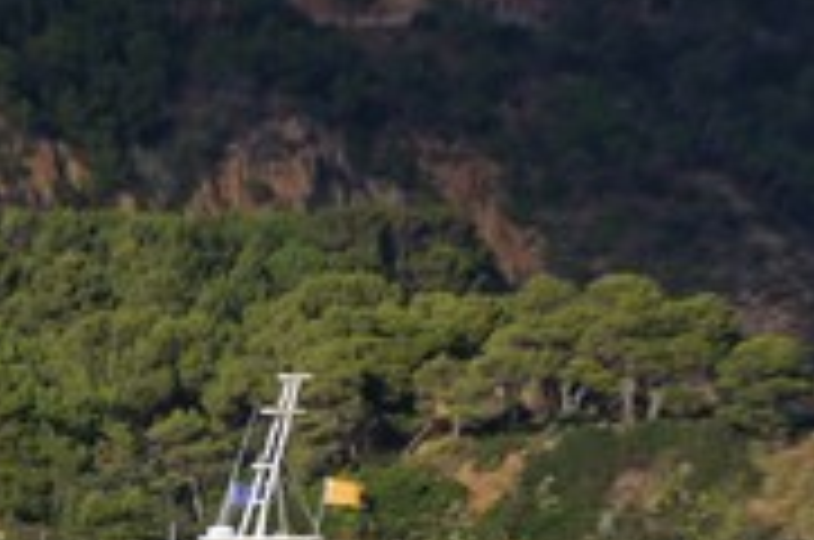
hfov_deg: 4.2
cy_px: 578
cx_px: 198
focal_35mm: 496
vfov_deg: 2.8
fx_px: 11195
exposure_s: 1/250
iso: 100
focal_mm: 130
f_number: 9
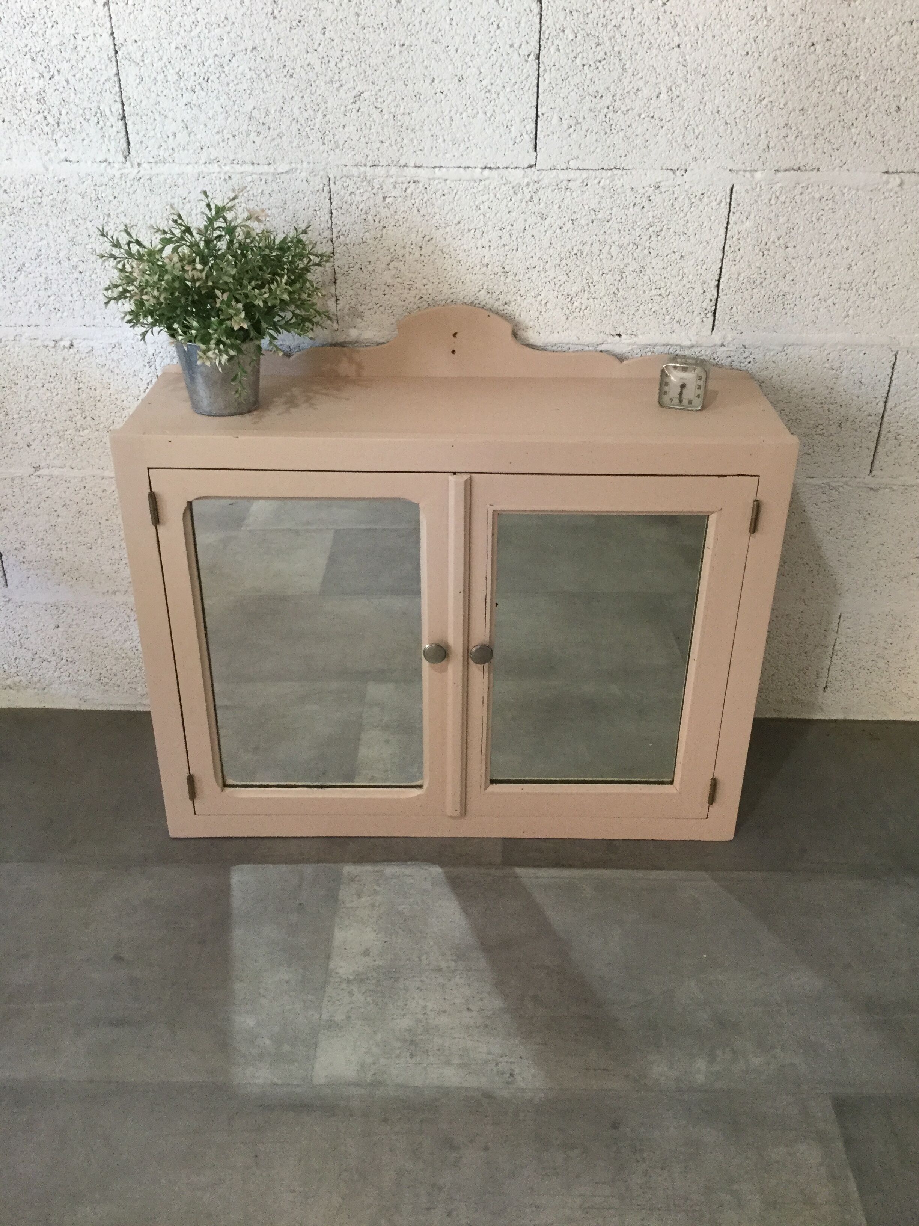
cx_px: 460
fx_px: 1097
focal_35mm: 31
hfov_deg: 45.4
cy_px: 613
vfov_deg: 58.4
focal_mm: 3.3
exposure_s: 1/33
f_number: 2.4
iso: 125
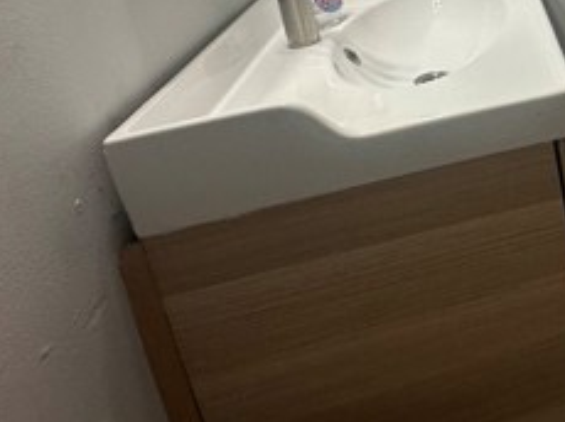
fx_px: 636
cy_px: -64
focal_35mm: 39
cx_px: 599
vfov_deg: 31.7
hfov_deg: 40.2
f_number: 2.2
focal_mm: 2.22
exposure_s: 1/120
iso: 80
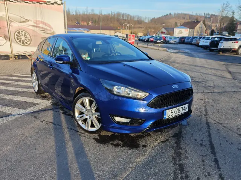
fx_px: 174
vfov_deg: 54.9
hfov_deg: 69.4
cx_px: 120
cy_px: 90
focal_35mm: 25
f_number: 2
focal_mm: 8.72
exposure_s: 1/799
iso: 50
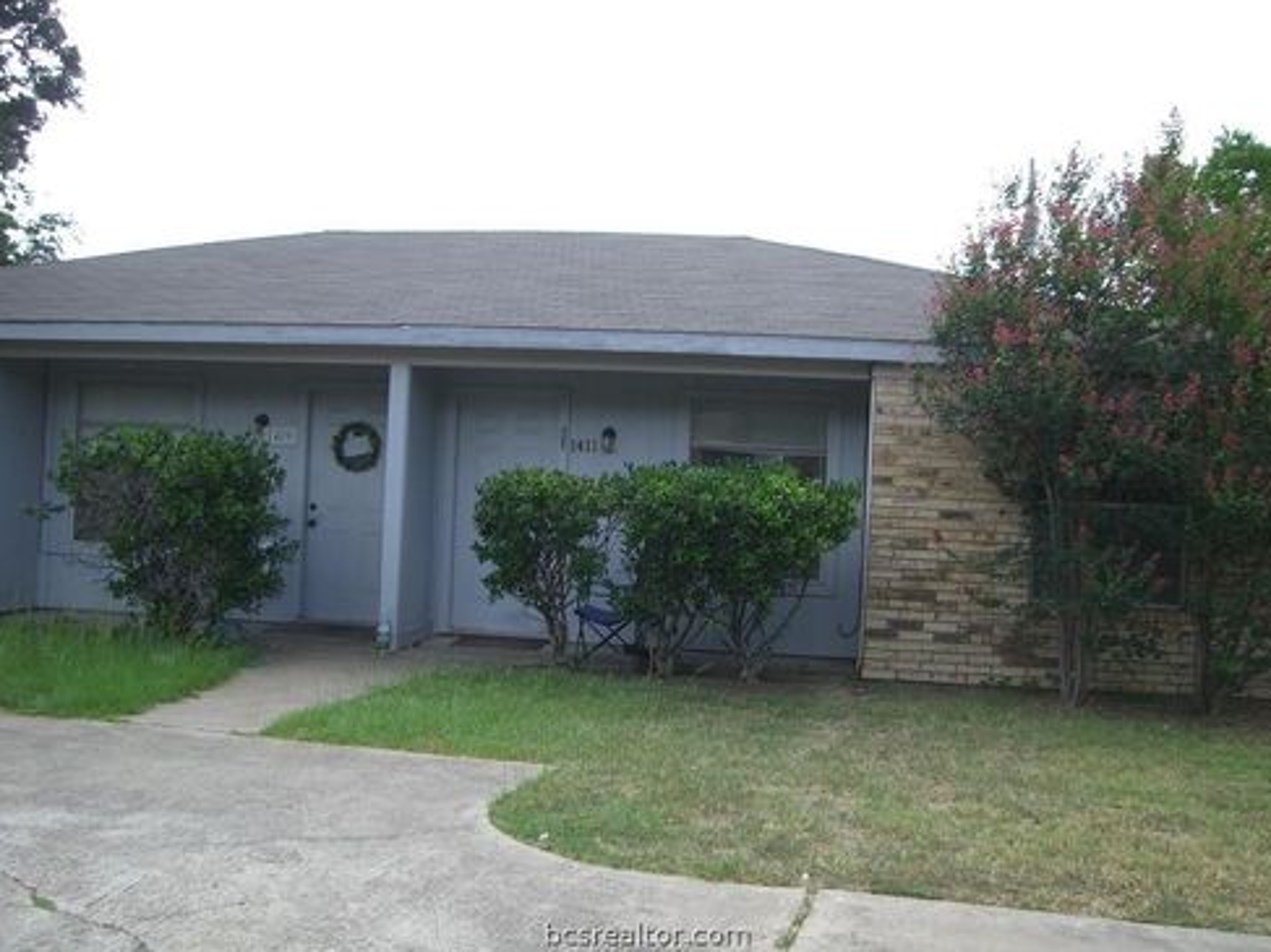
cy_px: 466
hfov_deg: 47.9
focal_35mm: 39
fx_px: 1432
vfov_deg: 36.8
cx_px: 647
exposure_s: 1/400
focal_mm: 6.2
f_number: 2.7
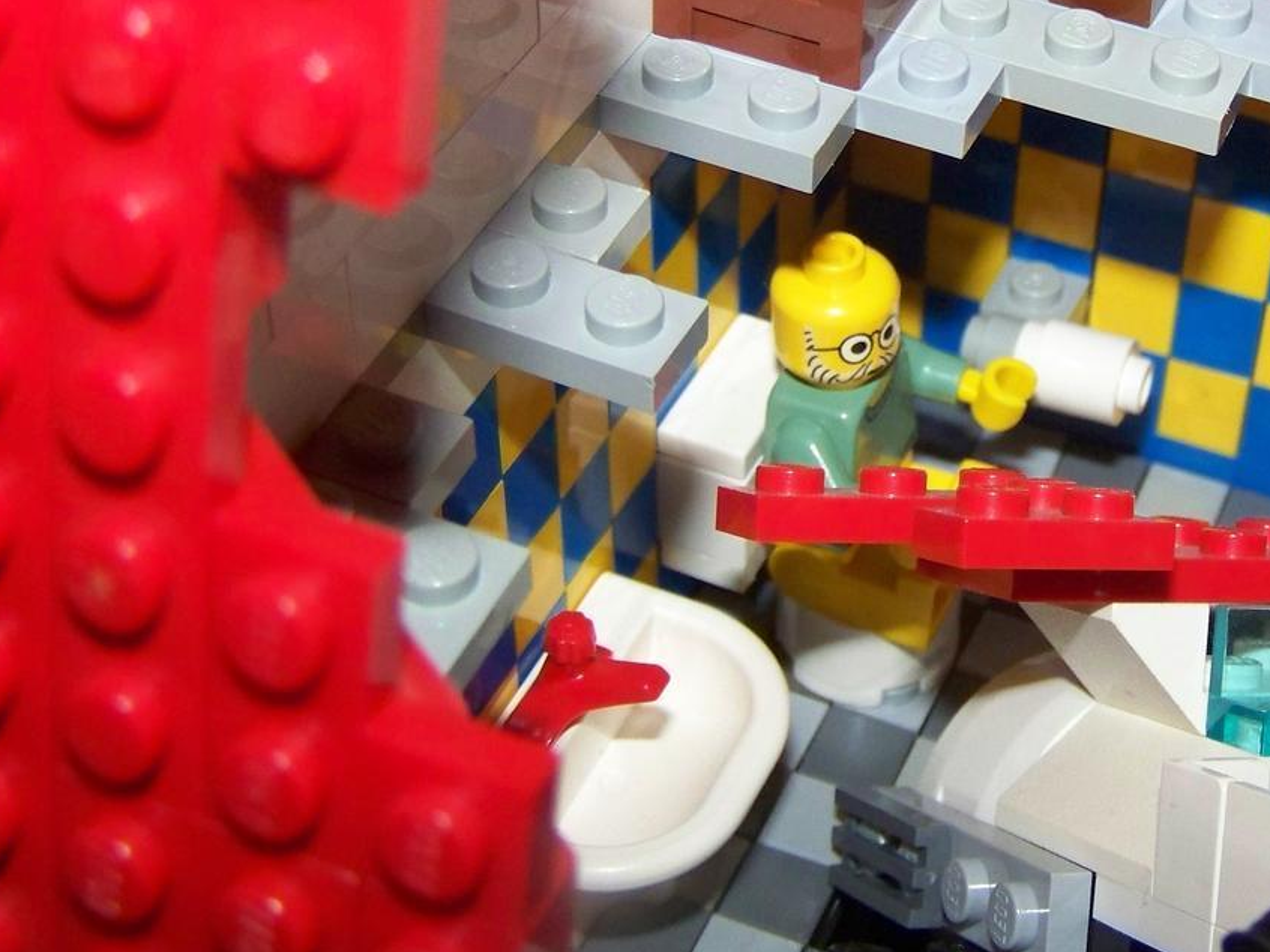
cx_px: 1016
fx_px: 2531
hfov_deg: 27.6
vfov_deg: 21.2
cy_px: 260
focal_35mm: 69
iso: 200
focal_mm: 6.3
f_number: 2.8
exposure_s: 1/30
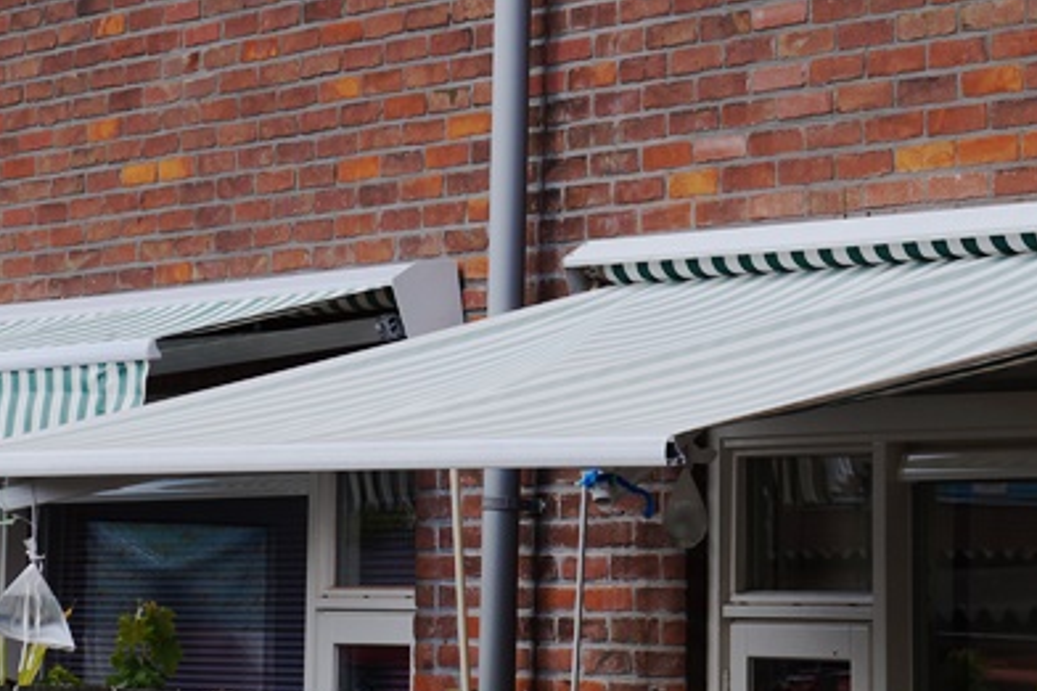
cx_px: -198
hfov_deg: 10.3
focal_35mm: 196
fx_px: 5643
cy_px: -148
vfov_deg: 6.9
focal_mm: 50
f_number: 10
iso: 100
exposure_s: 1/160
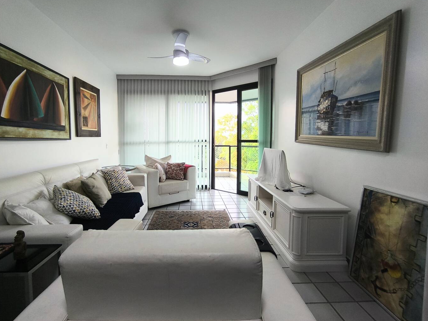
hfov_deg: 91.0
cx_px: 204
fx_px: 210
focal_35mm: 17
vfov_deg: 74.7
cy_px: 151
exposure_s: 1/60
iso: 80
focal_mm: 1.65
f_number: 2.2
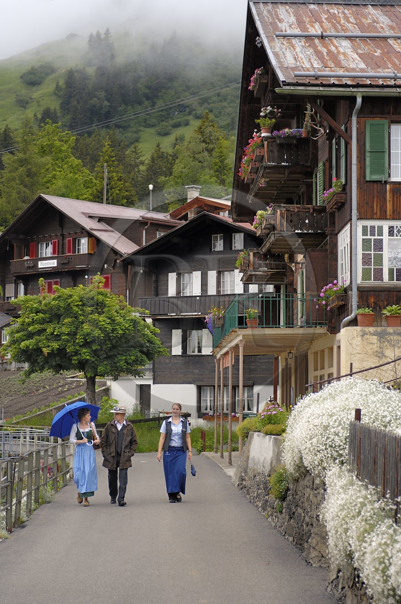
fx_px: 1256
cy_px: 302
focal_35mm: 75
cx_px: 200
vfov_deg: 27.0
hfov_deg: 18.1
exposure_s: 1/160
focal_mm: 50
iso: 100
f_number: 3.5
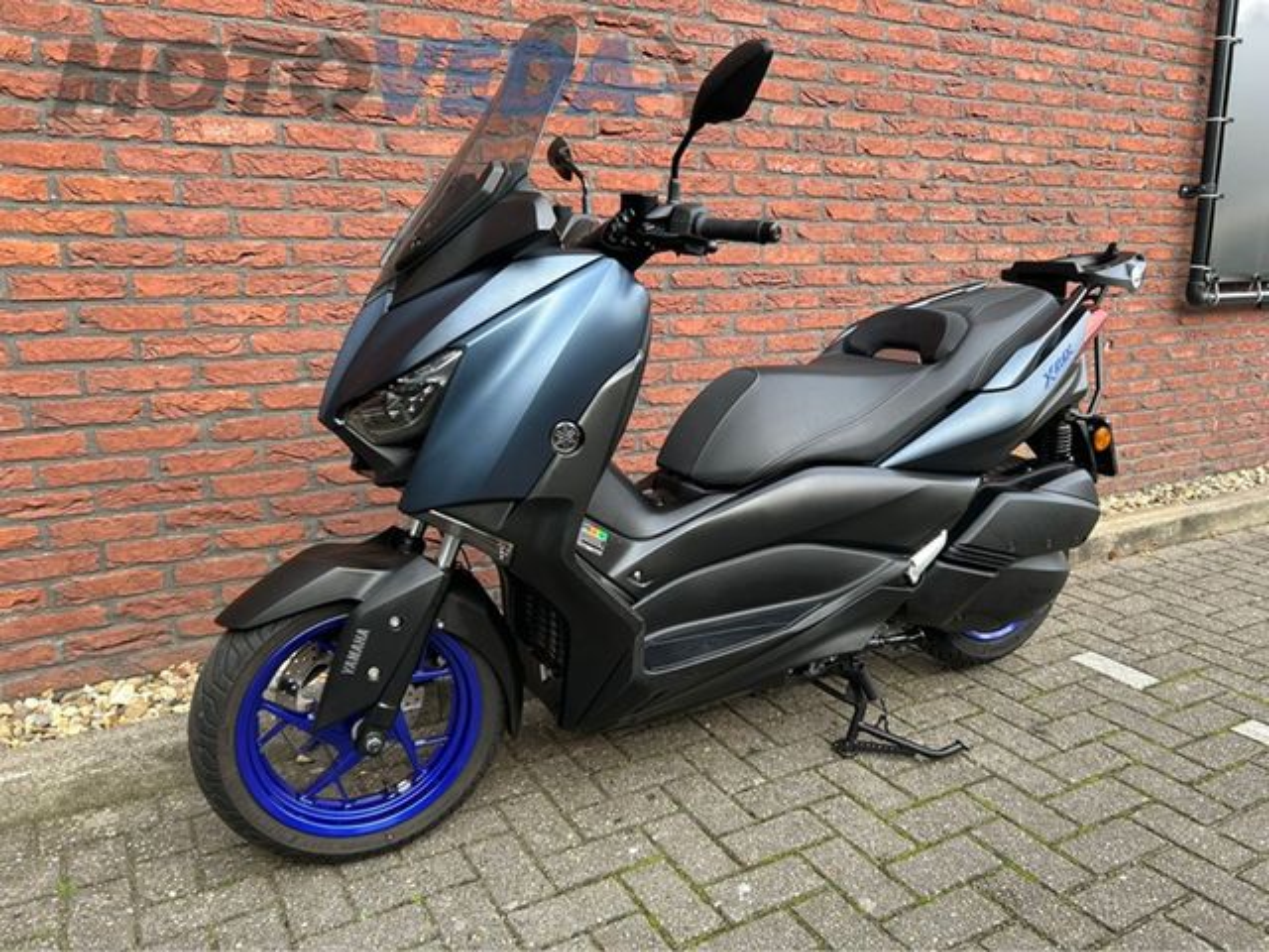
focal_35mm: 26
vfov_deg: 53.1
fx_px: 953
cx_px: 634
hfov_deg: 67.3
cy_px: 476
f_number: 1.5
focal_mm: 5.7
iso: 32
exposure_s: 1/121
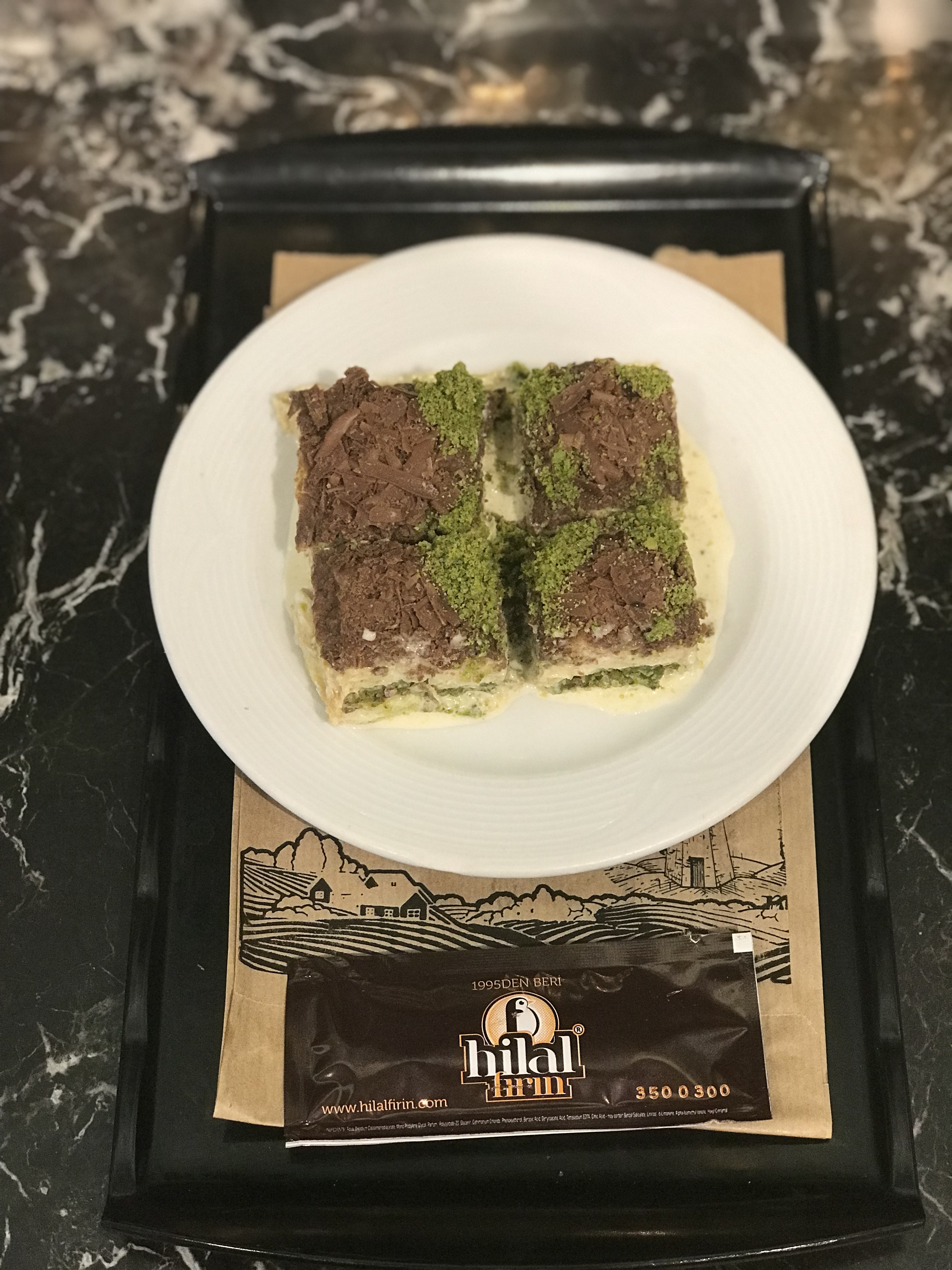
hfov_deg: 25.7
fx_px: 2090
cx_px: 476
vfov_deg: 33.8
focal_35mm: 57
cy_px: 635
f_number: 2.8
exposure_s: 1/50
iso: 125
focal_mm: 6.6
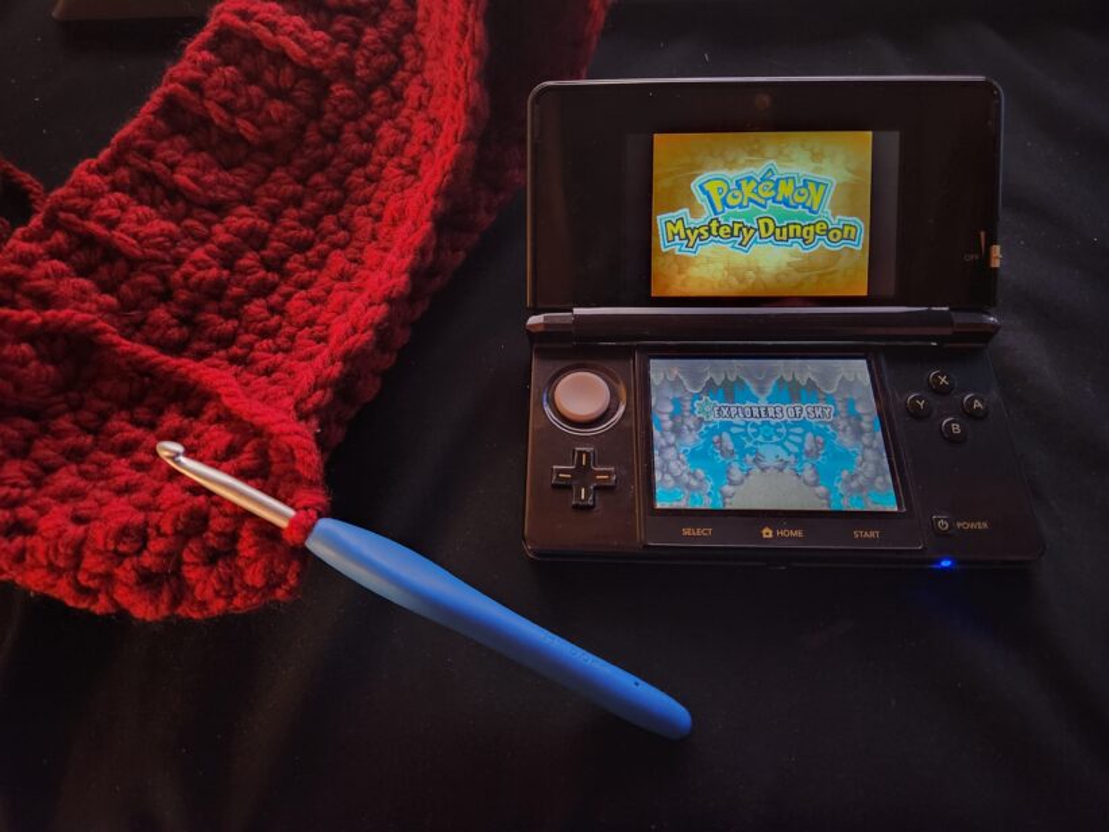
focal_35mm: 23
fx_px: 737
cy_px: 416
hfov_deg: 73.9
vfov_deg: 58.9
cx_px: 554
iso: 640
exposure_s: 1/24
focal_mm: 5.4
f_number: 1.8
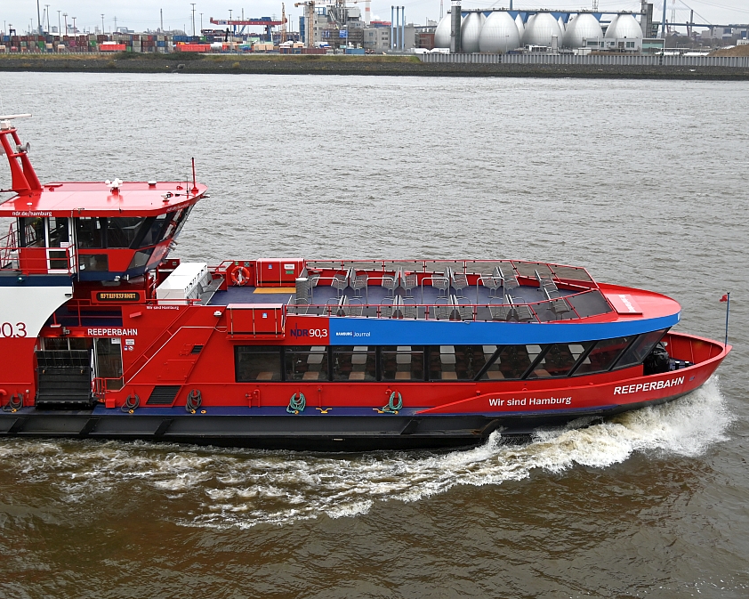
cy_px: 298
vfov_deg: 37.3
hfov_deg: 45.7
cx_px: 318
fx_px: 886
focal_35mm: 40
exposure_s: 1/250
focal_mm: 35
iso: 400
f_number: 4
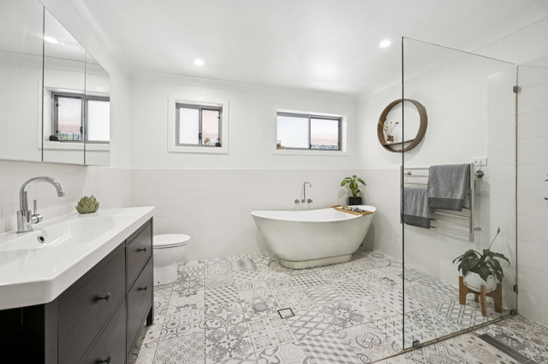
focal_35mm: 14
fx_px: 213
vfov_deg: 81.1
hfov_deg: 104.3
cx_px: 274
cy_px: 182
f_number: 7.1
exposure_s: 1/25
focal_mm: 14
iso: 200
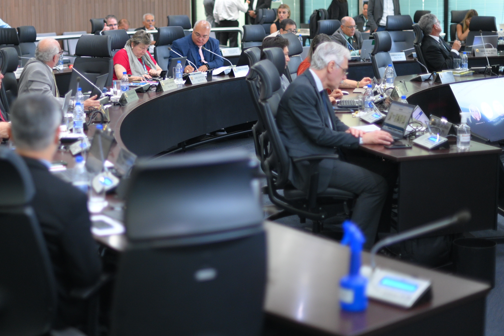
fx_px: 966
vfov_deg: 19.7
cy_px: 123
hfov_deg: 29.1
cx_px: 179
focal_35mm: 69
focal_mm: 50
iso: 1600
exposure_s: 1/200
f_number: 1.4
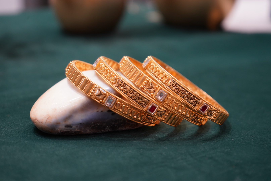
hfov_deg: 28.8
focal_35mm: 70
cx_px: 136
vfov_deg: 19.5
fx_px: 527
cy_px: 90
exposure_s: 1/160
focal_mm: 70
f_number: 5.6
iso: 1250
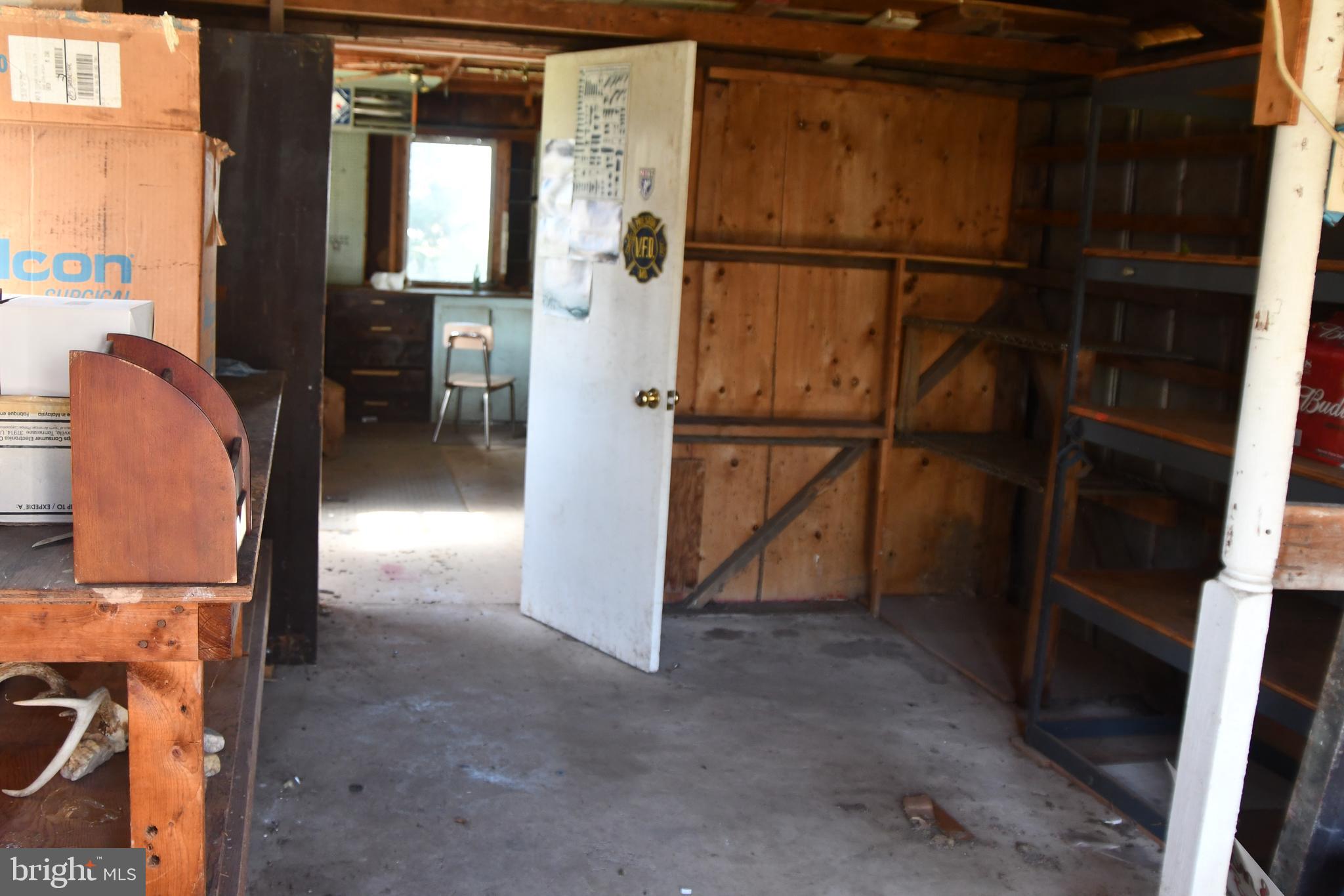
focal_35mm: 36
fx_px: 1344
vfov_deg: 36.9
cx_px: 672
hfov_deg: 53.1
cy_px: 448
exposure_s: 1/125
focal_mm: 24
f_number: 3.5
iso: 900
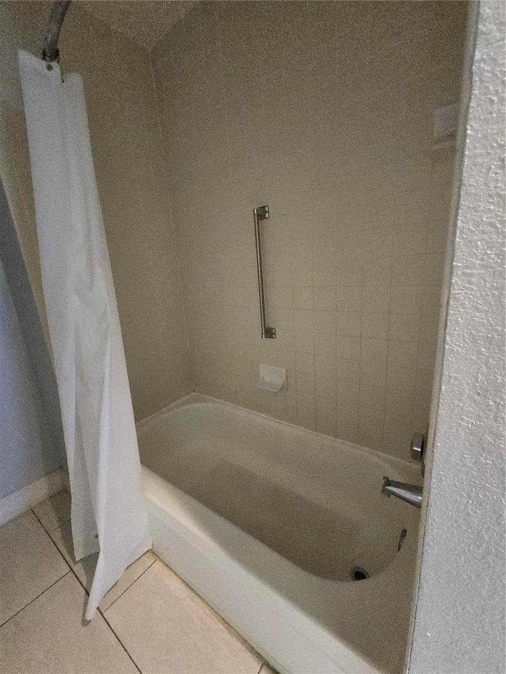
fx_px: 253
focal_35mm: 13
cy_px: 337
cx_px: 253
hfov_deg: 89.9
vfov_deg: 106.2
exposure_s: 1/60
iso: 1600
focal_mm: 2.2
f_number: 2.2
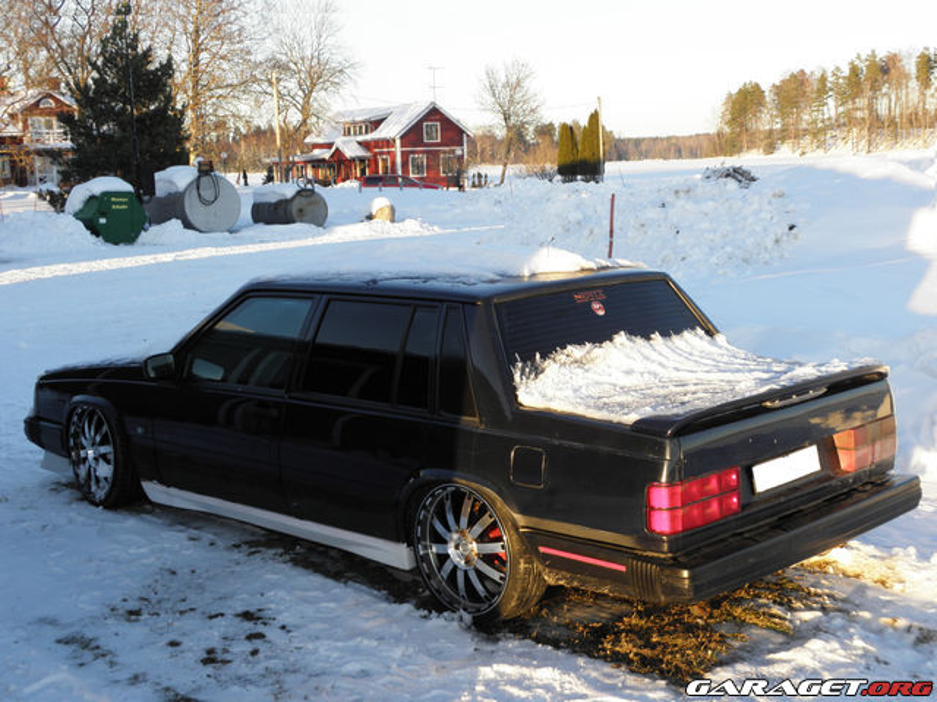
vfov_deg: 29.7
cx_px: 468
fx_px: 1326
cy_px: 351
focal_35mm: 49
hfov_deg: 38.9
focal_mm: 8.87
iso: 64
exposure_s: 1/125
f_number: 4
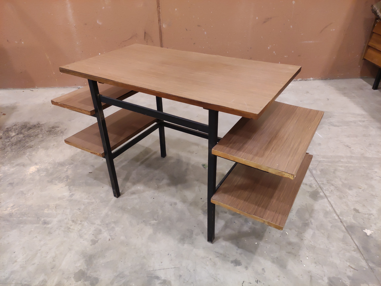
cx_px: 190
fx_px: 275
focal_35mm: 25
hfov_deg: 69.4
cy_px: 143
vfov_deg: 54.9
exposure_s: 1/50
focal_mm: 5.43
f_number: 1.89
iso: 411
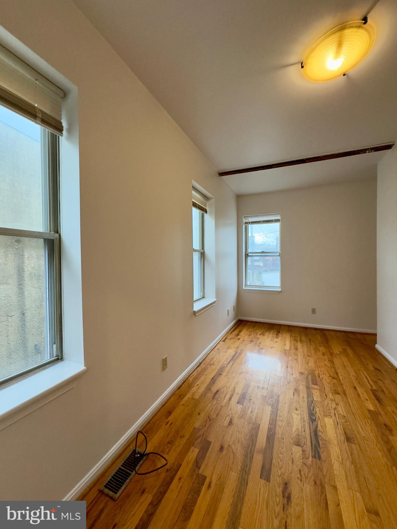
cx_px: 198
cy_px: 264
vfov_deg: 102.1
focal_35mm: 14
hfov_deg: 85.7
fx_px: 214
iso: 320
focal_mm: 2.22
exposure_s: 1/120
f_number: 2.2
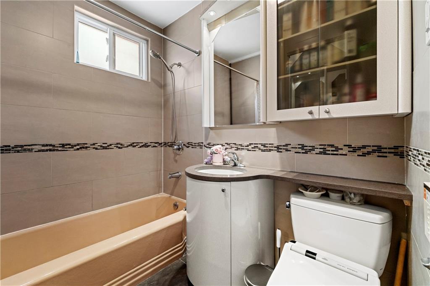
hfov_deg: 104.3
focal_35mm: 14
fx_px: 167
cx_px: 215
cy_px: 143
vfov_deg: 81.2
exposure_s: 1/1.67
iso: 400
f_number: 8
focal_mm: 14
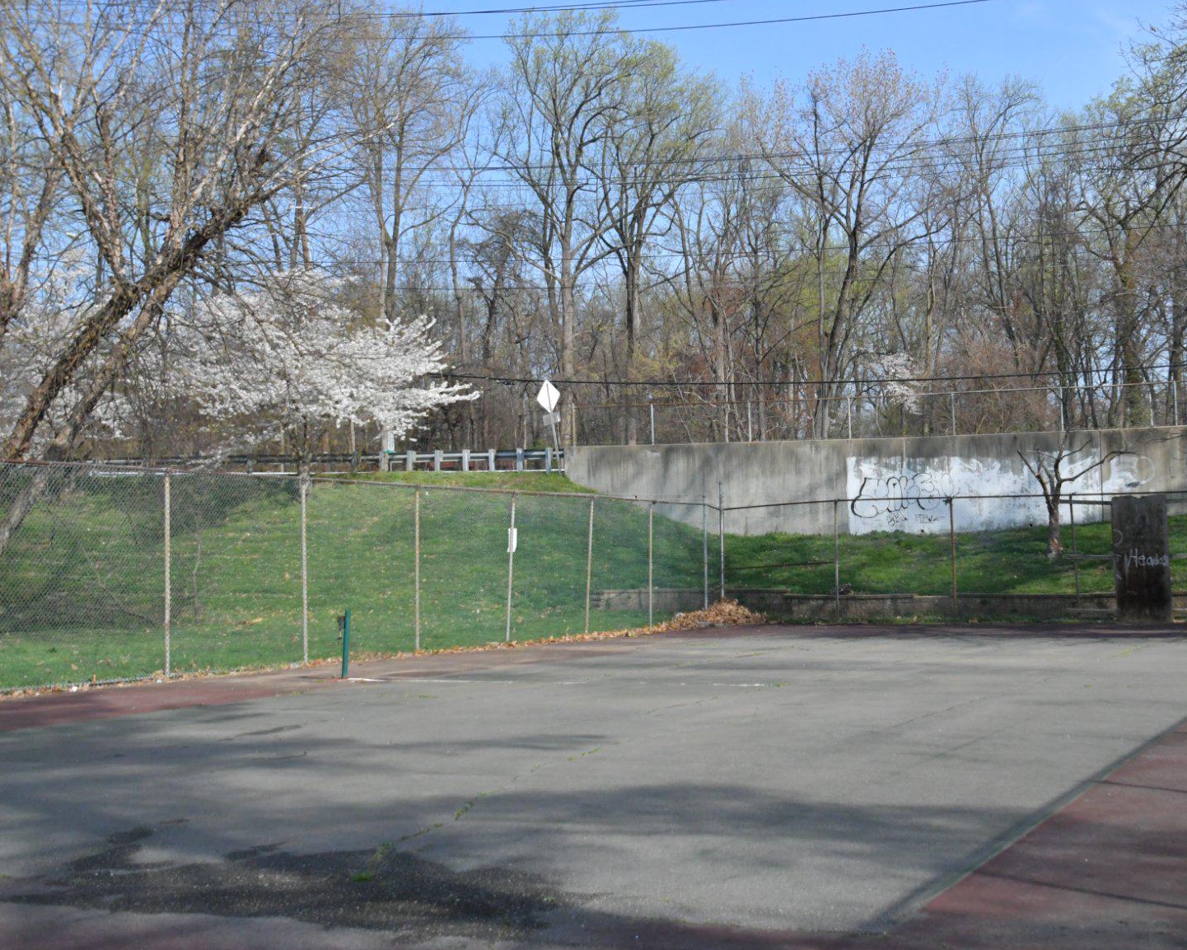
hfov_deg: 41.6
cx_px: 766
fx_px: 1546
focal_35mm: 44
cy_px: 491
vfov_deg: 34.2
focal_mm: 22
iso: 2000
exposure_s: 1/8000
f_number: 5
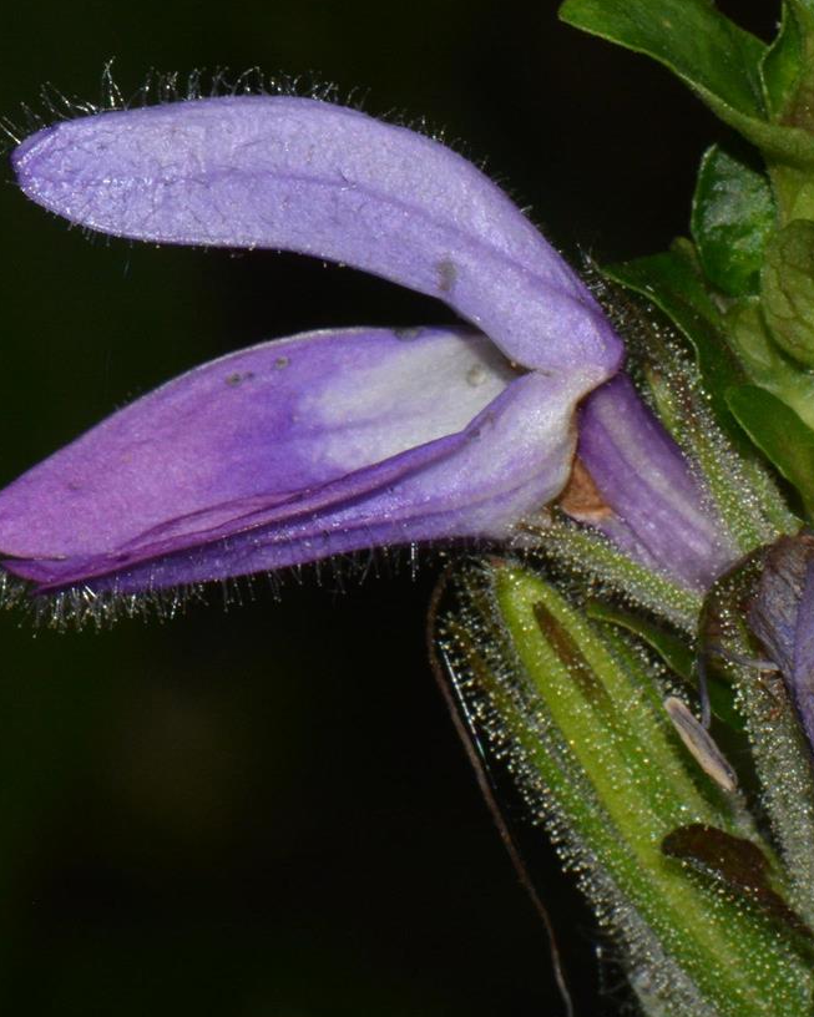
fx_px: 11447
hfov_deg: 4.1
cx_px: 903
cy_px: 485
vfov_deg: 5.1
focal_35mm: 380
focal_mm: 105
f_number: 22
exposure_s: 1/200
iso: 640
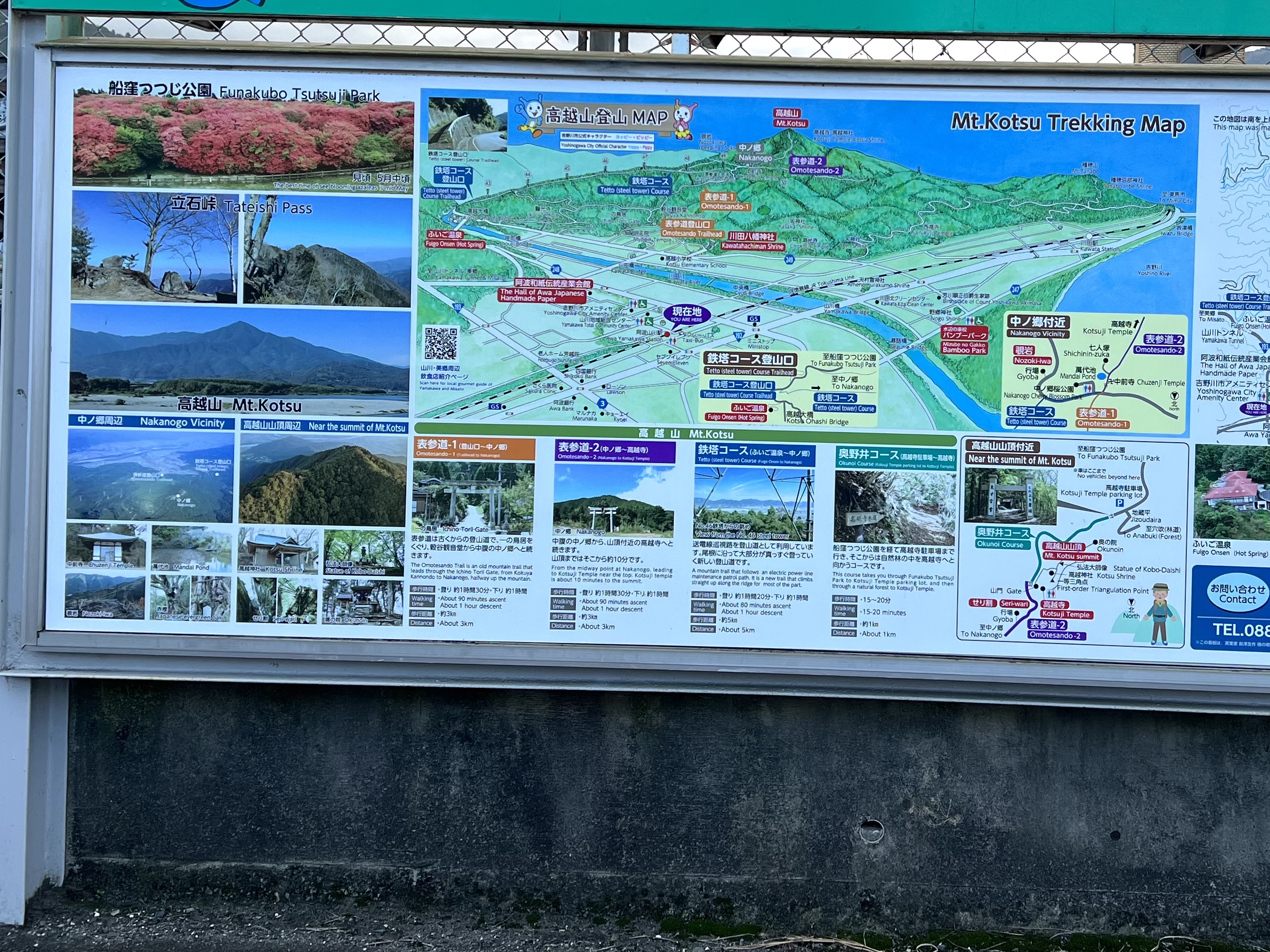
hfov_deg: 42.6
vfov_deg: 32.6
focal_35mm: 44
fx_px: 1614
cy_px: 316
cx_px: 800
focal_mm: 5.7
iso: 50
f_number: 1.5
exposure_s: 1/758
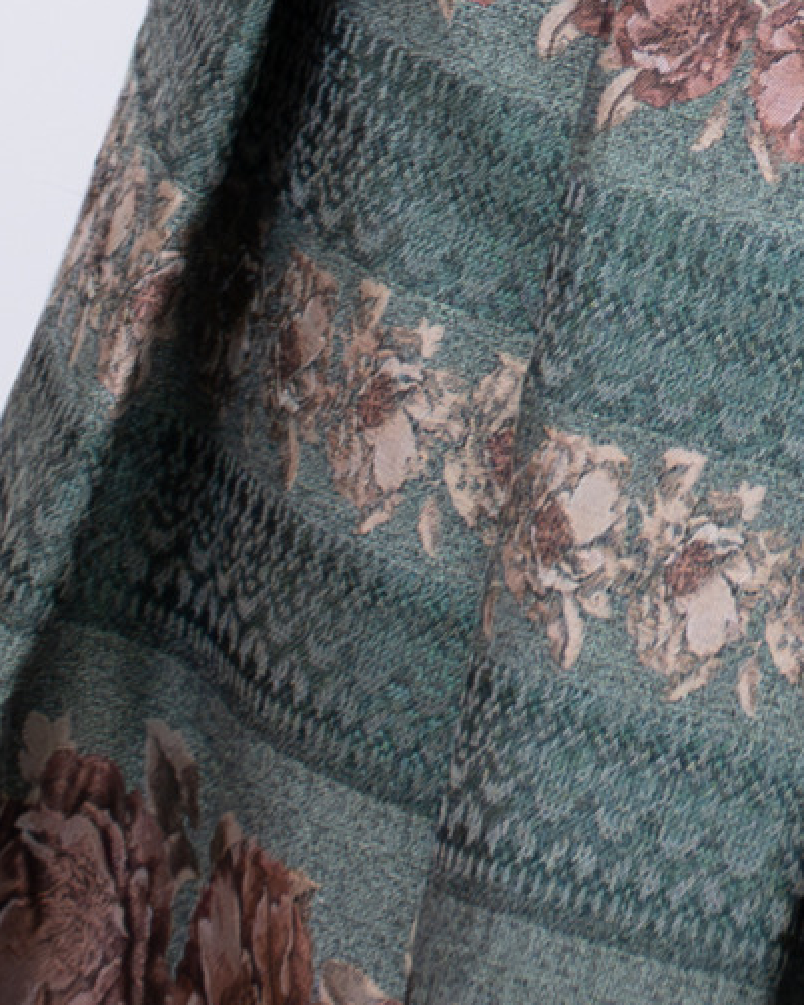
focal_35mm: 575
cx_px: 1469
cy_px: -859
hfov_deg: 2.7
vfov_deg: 3.3
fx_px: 17098
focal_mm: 80
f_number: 5.3
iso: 1100
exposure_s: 1/125
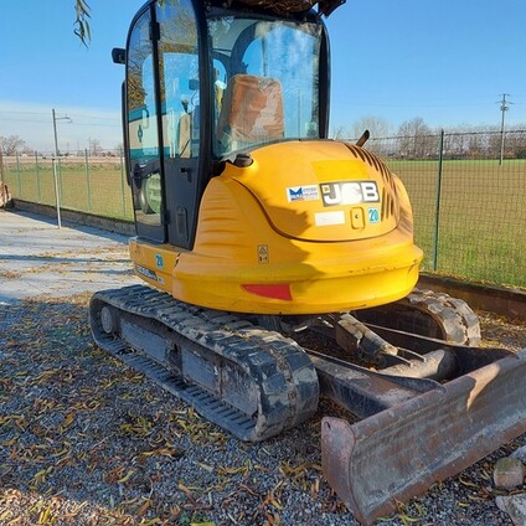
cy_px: 251
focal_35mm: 30
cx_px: 274
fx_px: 516
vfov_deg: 54.0
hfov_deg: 54.0
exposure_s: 1/449
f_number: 1.8
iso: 32
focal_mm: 5.23
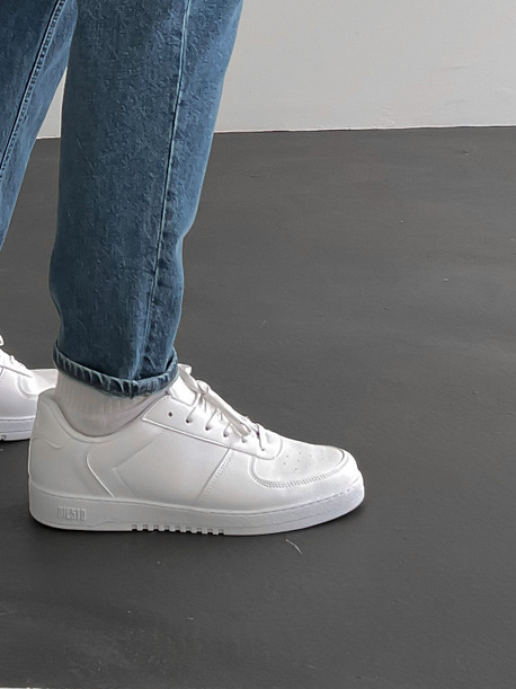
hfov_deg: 19.0
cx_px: 27
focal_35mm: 76
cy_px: -39
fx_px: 1511
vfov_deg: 24.2
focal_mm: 3
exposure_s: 1/120
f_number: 1.8
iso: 64
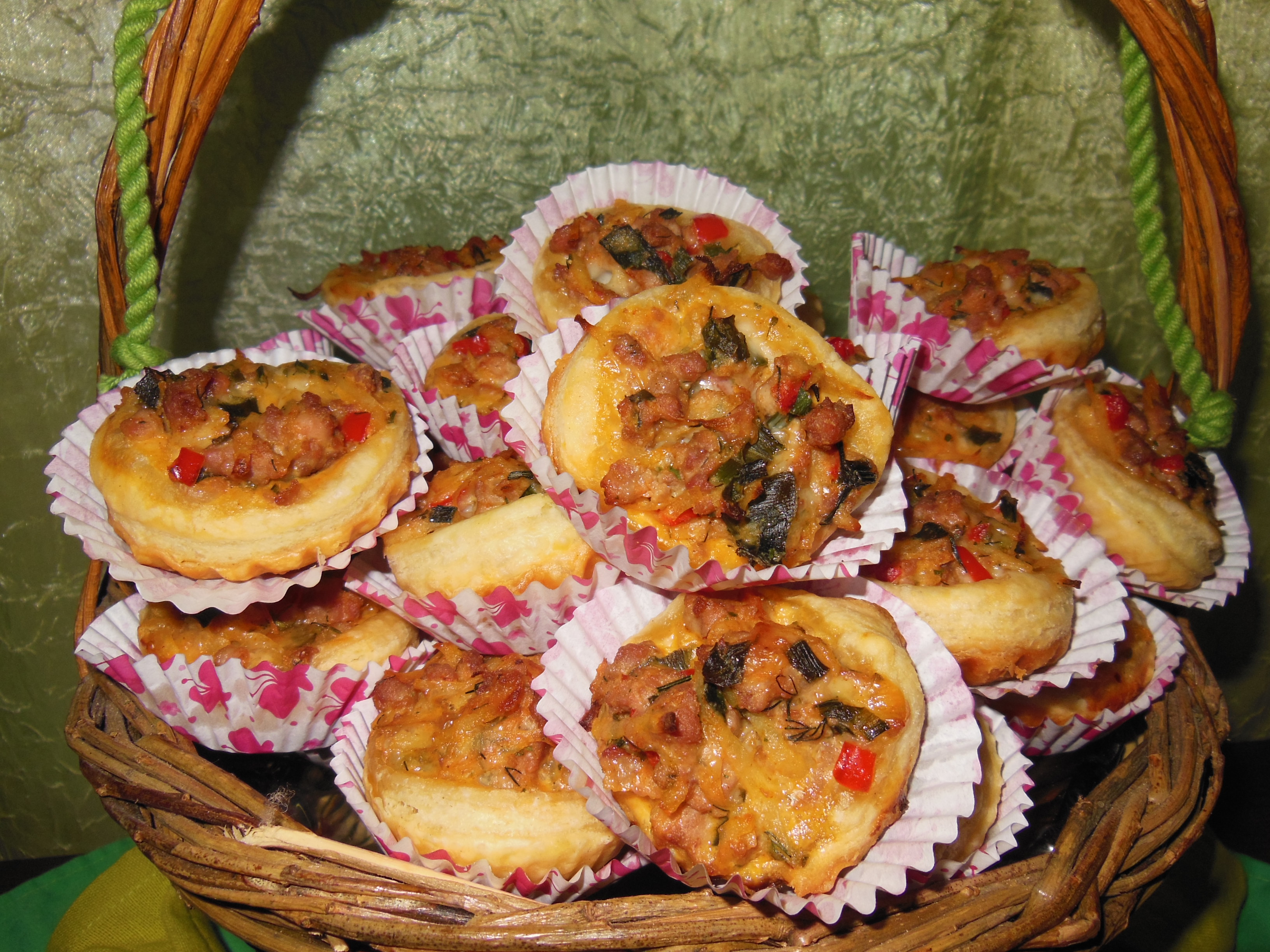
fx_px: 1064
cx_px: 635
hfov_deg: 61.7
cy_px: 476
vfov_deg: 48.2
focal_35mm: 29
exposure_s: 1/25
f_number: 7.4
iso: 125
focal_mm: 5.2
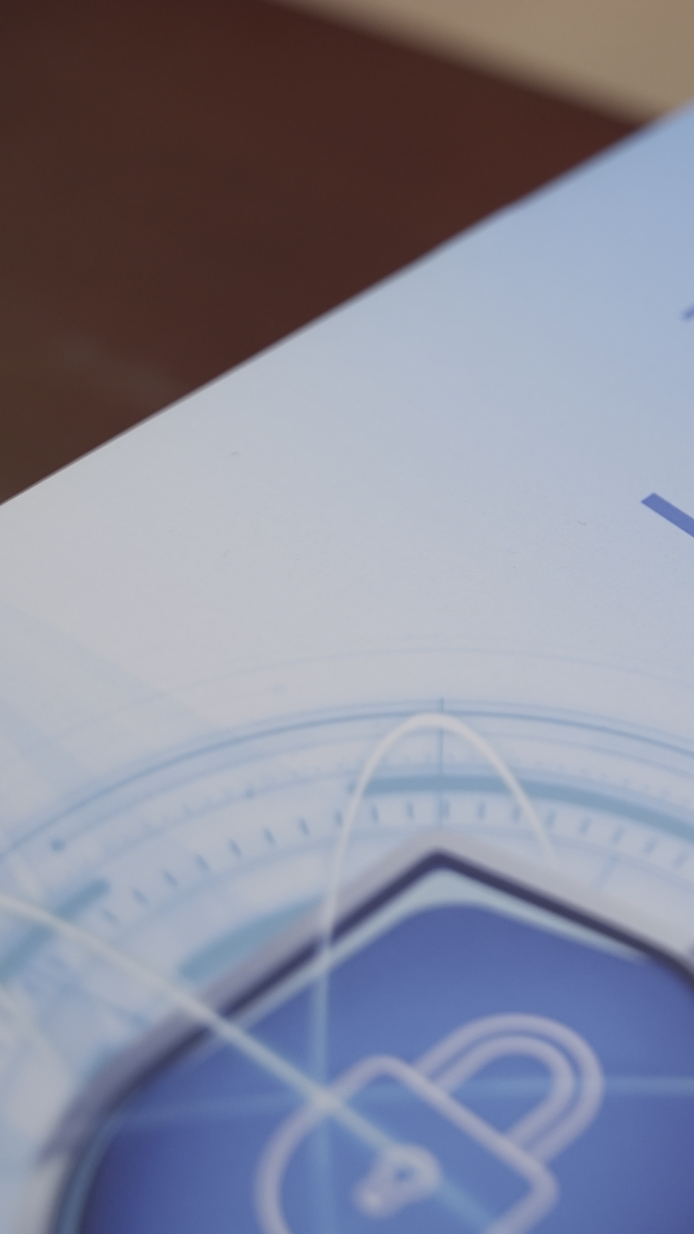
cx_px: 938
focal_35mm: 91
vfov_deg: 23.3
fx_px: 2985
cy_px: 463
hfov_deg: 12.8
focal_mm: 44.6
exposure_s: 1/125
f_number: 2.8
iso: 800
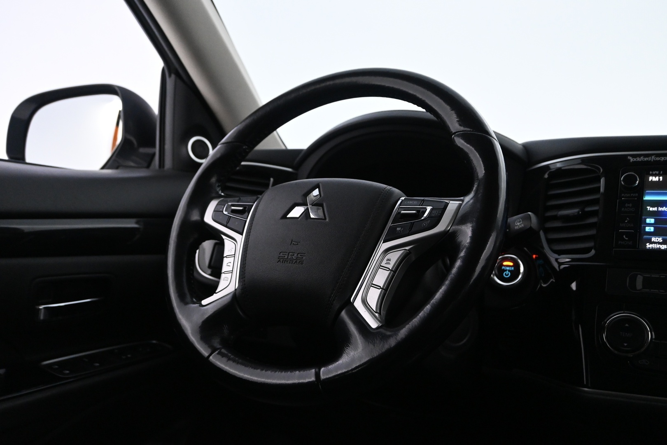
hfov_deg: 59.5
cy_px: 222
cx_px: 334
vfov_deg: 41.7
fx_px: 584
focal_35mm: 32
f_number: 4
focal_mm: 21
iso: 3200
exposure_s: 1/60
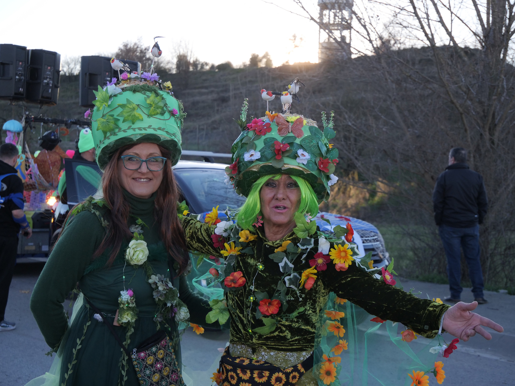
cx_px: 258
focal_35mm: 56
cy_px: 193
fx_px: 833
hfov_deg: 34.3
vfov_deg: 26.1
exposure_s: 1/800
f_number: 4.7
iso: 800
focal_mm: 28
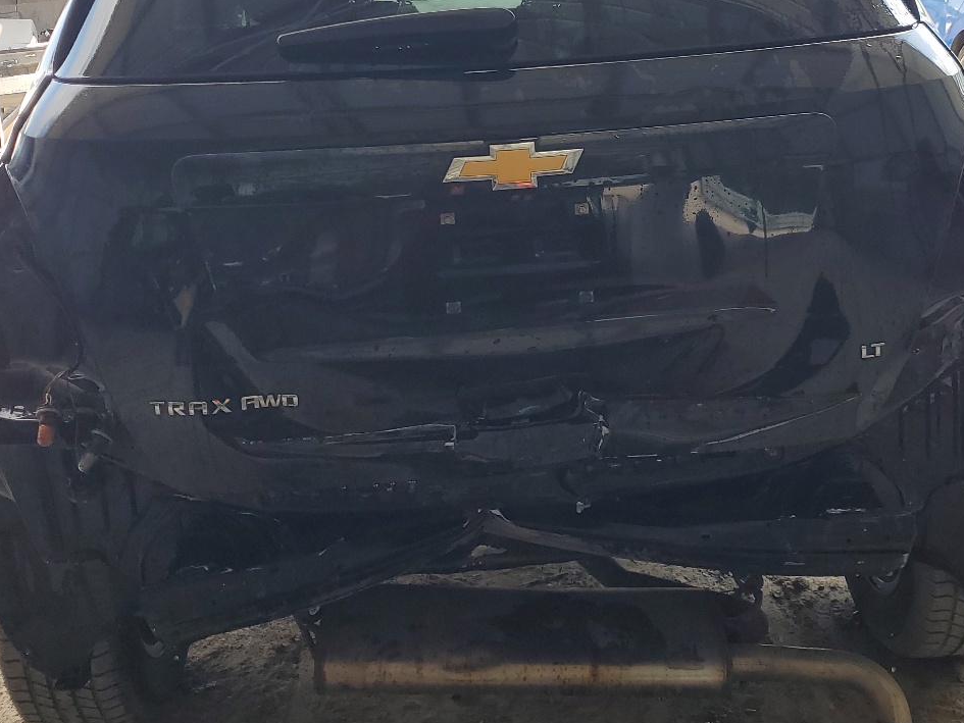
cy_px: 216
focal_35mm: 44
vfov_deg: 32.5
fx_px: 1225
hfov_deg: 42.8
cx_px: 568
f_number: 1.5
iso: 50
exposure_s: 1/400
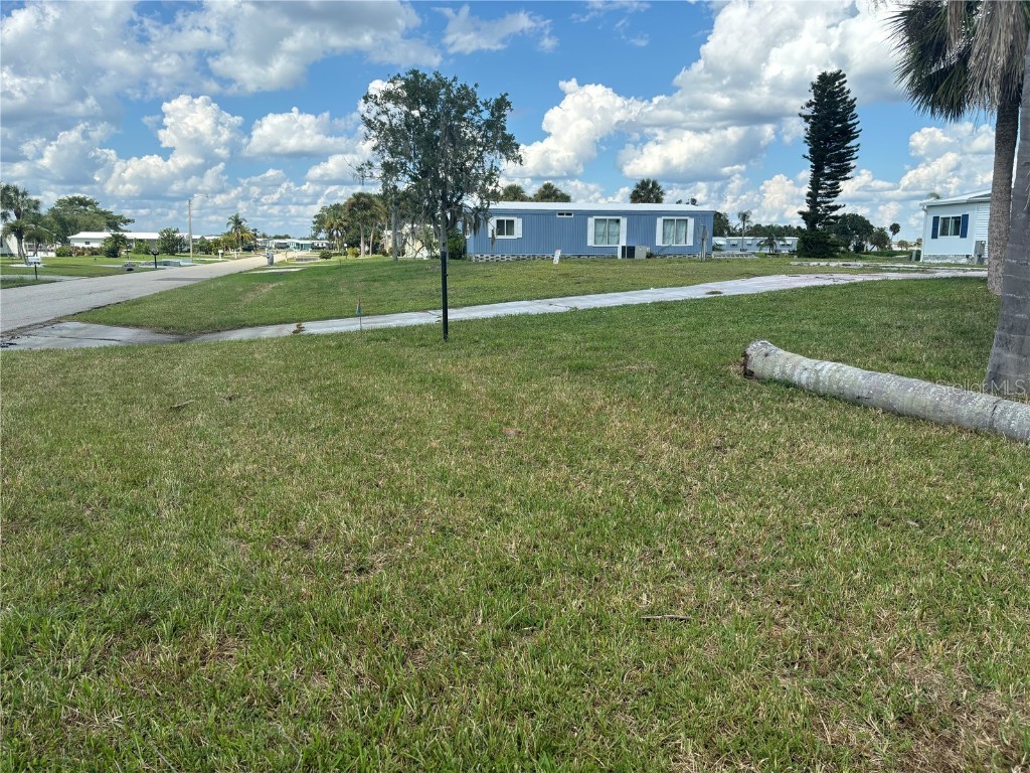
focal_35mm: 26
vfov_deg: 53.1
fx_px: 774
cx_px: 515
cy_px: 386
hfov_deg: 67.3
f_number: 1.6
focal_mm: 5.96
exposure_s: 1/2857
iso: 50
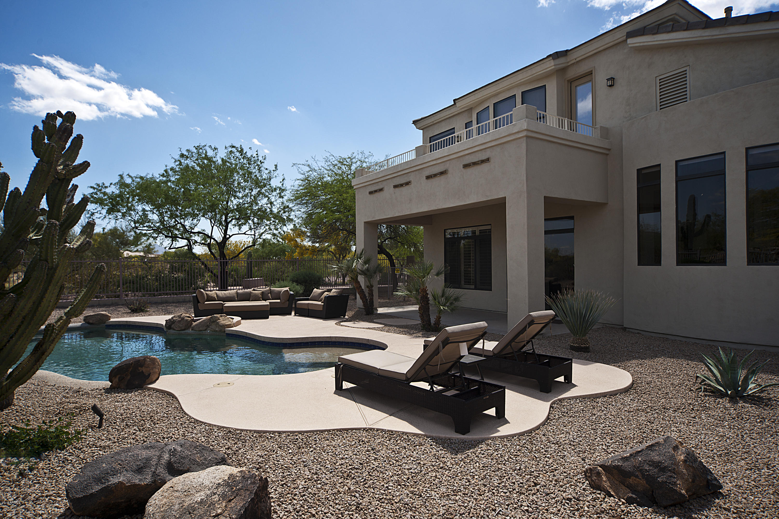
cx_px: 390
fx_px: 433
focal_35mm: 20
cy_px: 260
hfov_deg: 84.0
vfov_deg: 61.9
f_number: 10
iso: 100
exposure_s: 1/160
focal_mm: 20
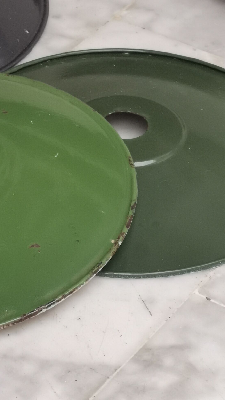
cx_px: 10
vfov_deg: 12.9
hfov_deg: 7.3
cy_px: 43
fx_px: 1751
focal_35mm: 165
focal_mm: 7.48
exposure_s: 1/50
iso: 200
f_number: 2.4
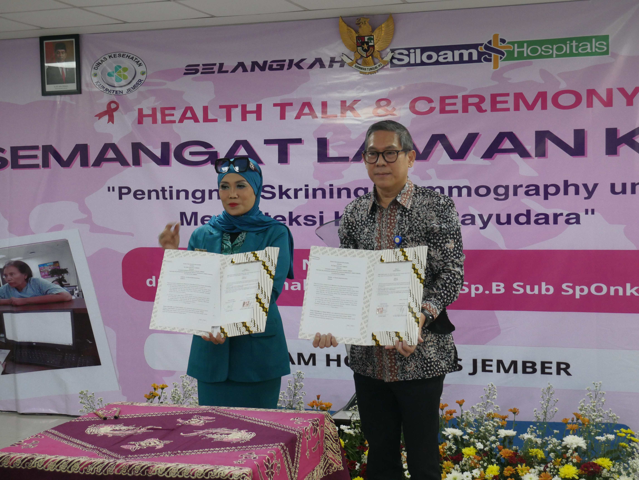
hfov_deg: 33.2
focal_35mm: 58
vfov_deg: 25.2
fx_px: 1071
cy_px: 240
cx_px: 320
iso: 1600
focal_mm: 29
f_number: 5.6
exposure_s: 1/30
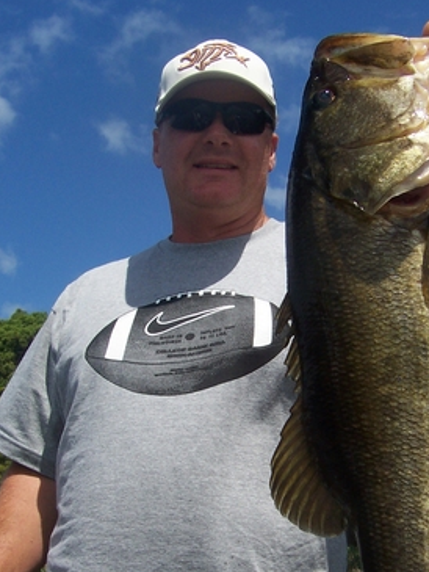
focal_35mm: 54
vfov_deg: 35.1
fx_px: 892
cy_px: 391
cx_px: 263
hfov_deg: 27.0
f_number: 5.6
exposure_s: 1/750
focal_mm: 5.6
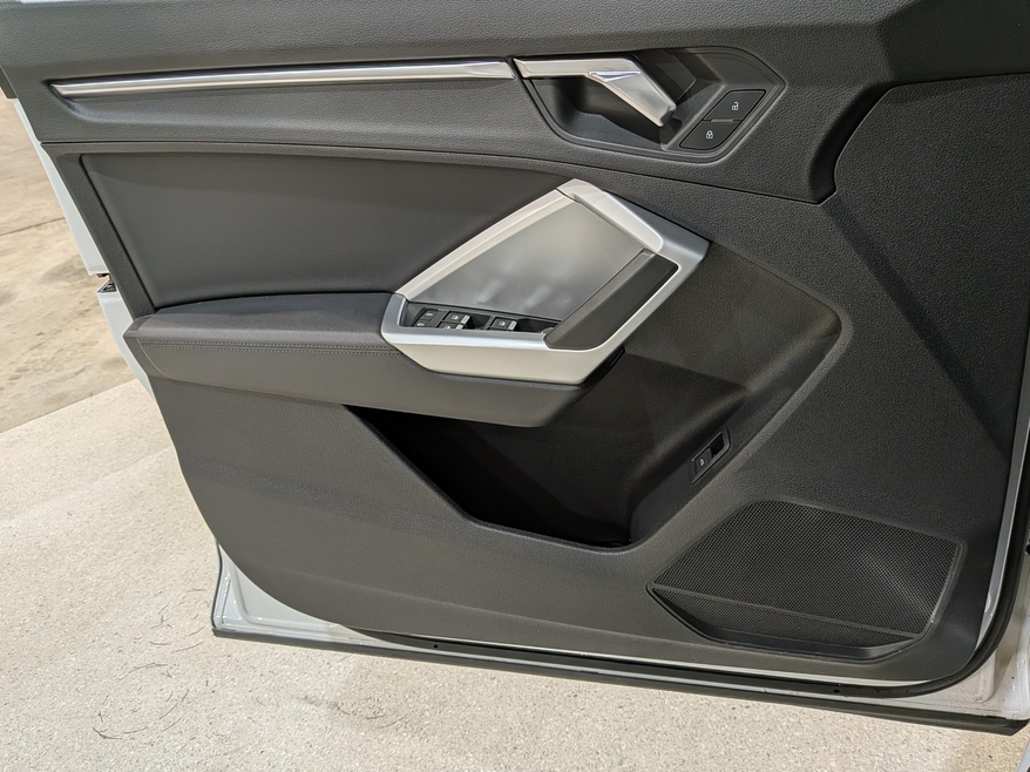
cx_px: 541
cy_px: 327
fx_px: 833
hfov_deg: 63.4
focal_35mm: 28
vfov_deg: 49.5
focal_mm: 4.53
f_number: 1.7
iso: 29
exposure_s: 1/203
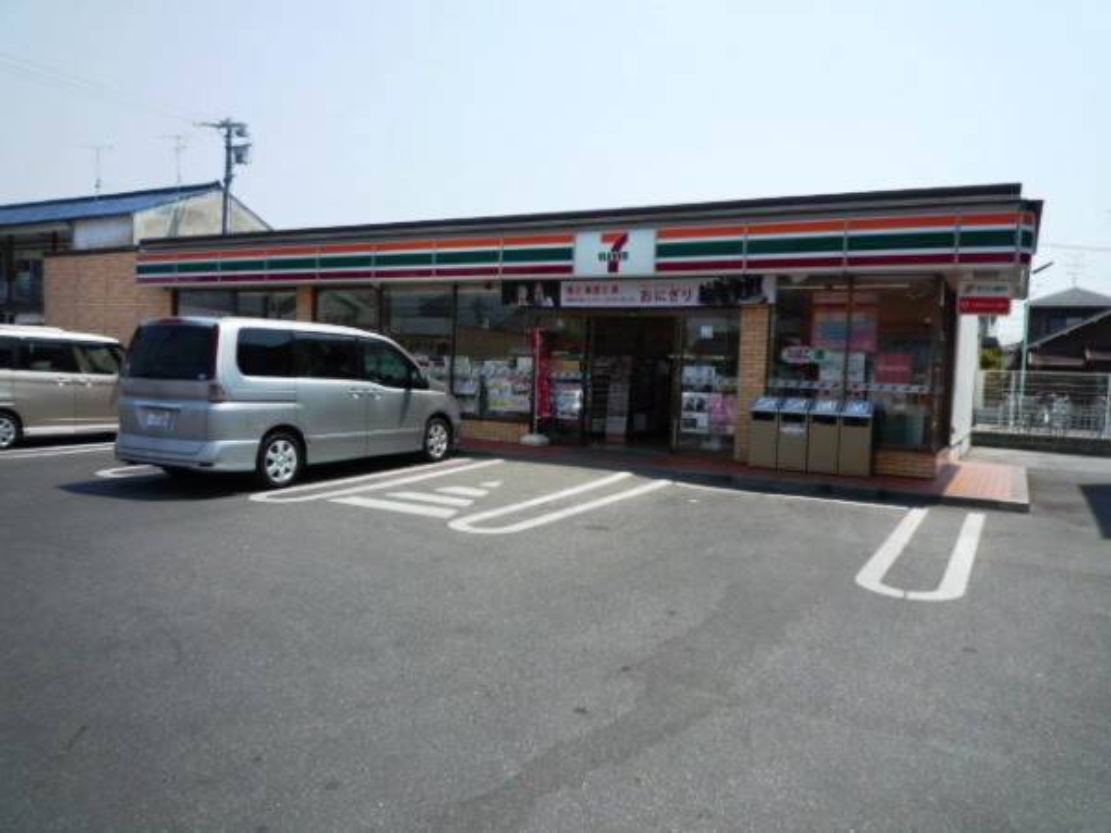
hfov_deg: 69.4
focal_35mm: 25
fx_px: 802
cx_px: 556
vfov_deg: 54.9
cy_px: 416
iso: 100
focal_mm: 4.4
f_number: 4.5
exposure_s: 1/800
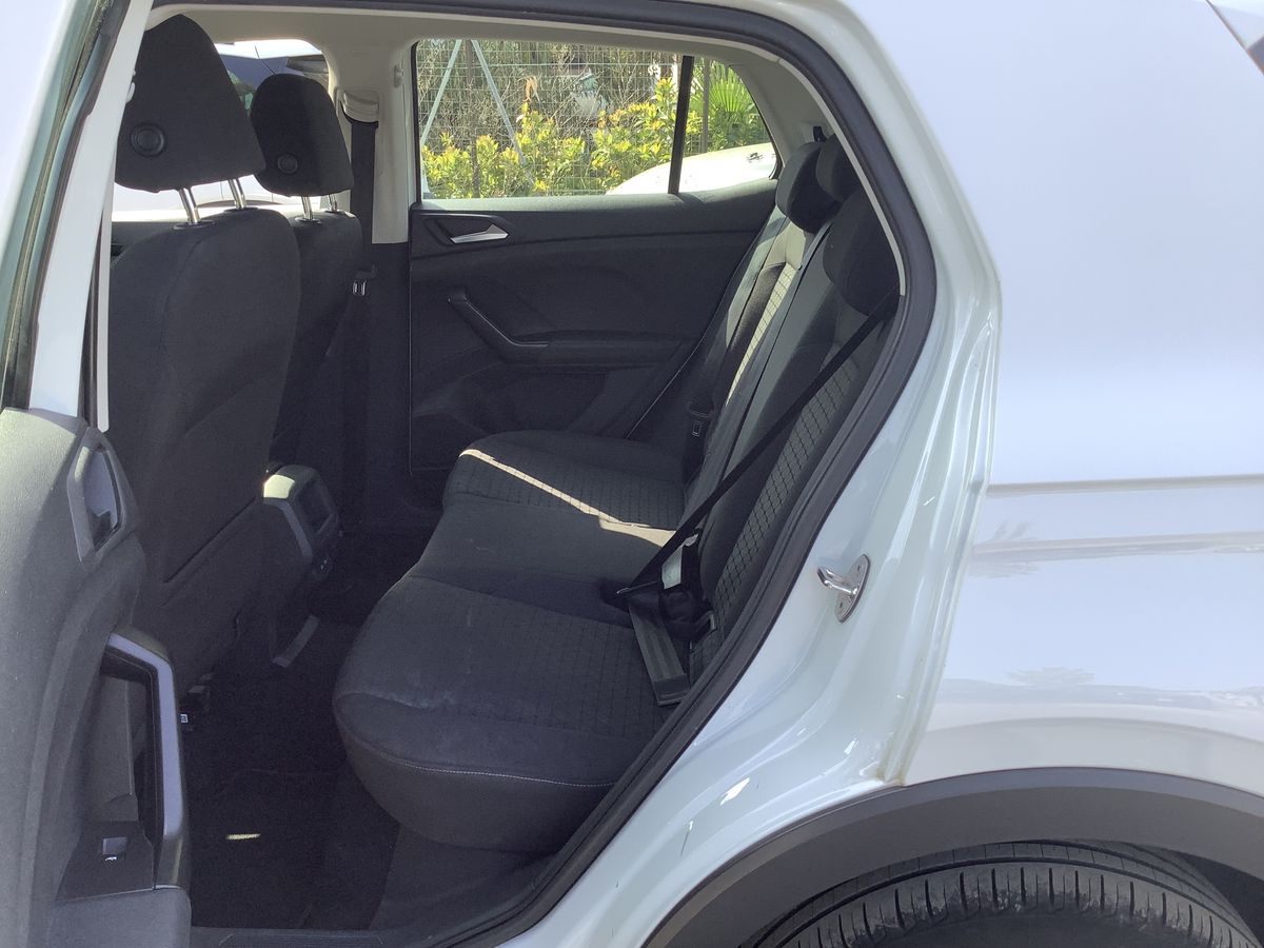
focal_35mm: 31
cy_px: 474
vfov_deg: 45.4
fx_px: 1132
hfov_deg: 58.4
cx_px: 632
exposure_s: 1/195
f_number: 2.4
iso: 25
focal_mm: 3.3
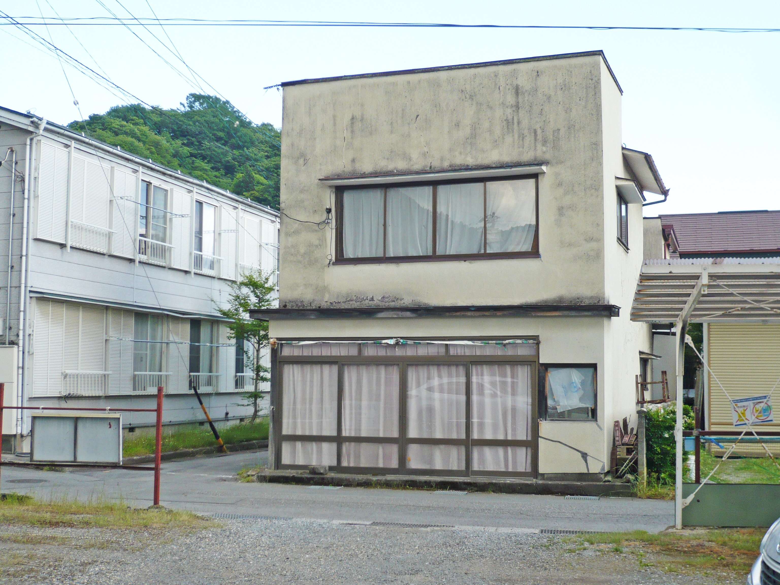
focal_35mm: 45
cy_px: 292
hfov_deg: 42.1
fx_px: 1014
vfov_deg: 32.2
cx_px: 390
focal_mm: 7.4
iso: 100
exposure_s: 1/200
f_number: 3.5
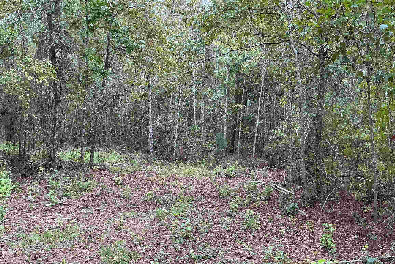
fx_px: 439
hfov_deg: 48.4
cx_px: 186
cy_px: 160
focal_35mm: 40
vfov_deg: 33.3
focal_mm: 3
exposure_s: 1/120
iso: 25
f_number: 1.8
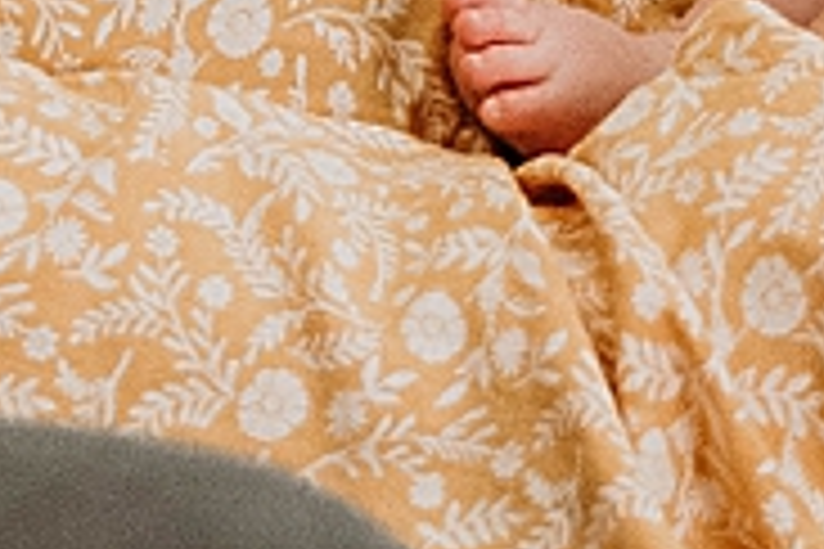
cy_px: -1046
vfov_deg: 4.5
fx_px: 6660
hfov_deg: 7.1
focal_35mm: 291
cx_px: 0
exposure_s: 1/125
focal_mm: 38
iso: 2500
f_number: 2.8
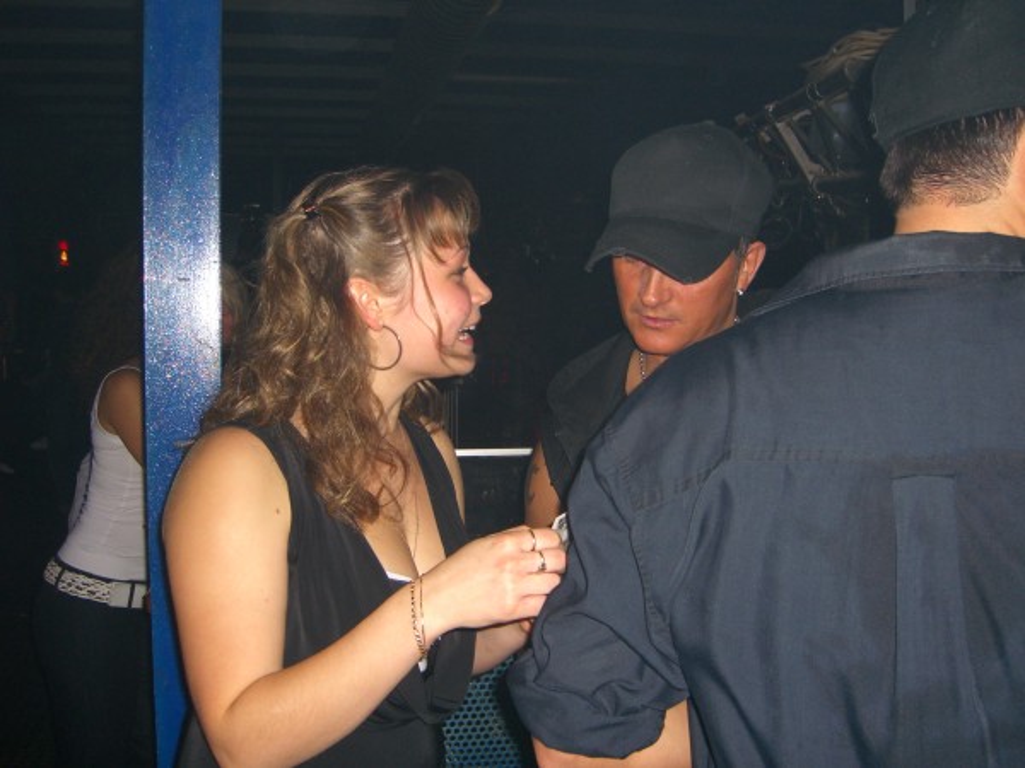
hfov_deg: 49.0
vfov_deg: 37.7
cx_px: 512
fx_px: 1125
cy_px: 384
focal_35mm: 38
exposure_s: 1/60
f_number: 2.8
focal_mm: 7.9
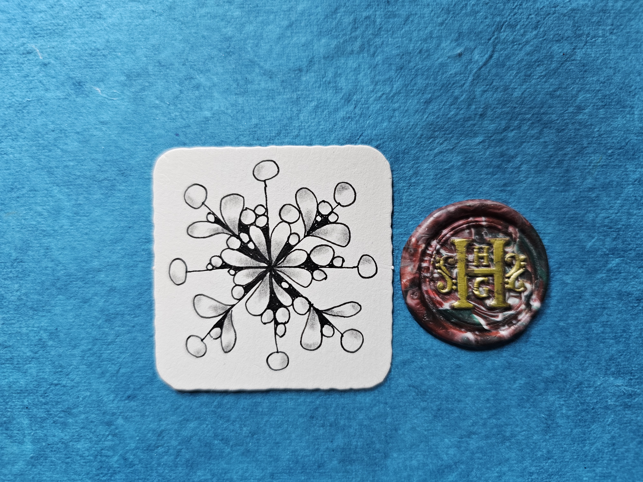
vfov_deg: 58.9
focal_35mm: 23
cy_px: 241
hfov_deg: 73.9
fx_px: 427
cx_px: 322
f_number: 1.7
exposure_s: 1/51
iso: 160
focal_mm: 6.3
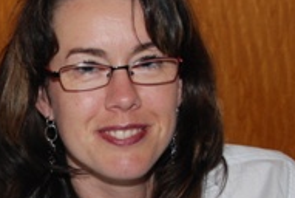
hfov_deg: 10.6
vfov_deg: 7.2
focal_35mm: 191
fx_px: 1568
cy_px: 156
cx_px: -20
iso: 400
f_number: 5.6
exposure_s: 1/60
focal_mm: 38
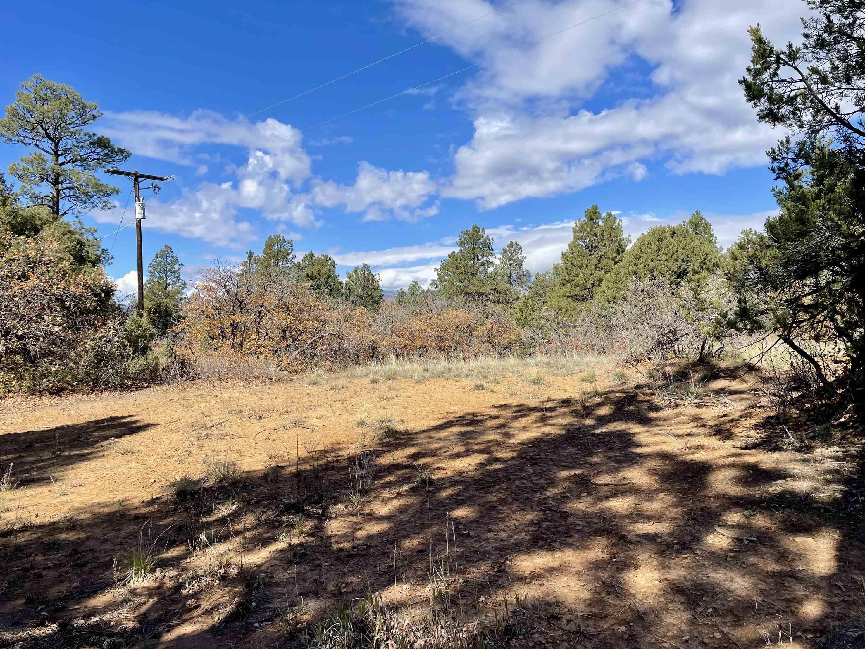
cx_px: 436
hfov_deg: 65.3
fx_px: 675
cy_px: 333
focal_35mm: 27
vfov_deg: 51.4
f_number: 1.6
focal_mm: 4.2
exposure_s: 1/3125
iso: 32
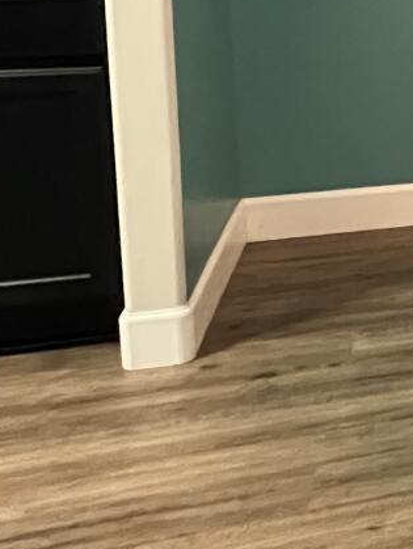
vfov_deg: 28.7
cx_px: 911
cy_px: -29
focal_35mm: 62
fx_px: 985
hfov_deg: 15.9
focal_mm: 1.57
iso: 1000
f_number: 1.8
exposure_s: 1/40
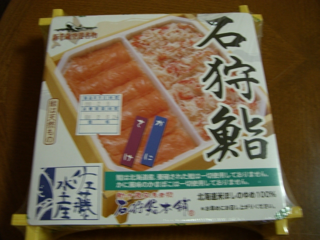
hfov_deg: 49.0
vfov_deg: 37.7
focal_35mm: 38
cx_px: 160
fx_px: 351
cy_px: 120
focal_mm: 6.2
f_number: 2.7
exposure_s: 1/10
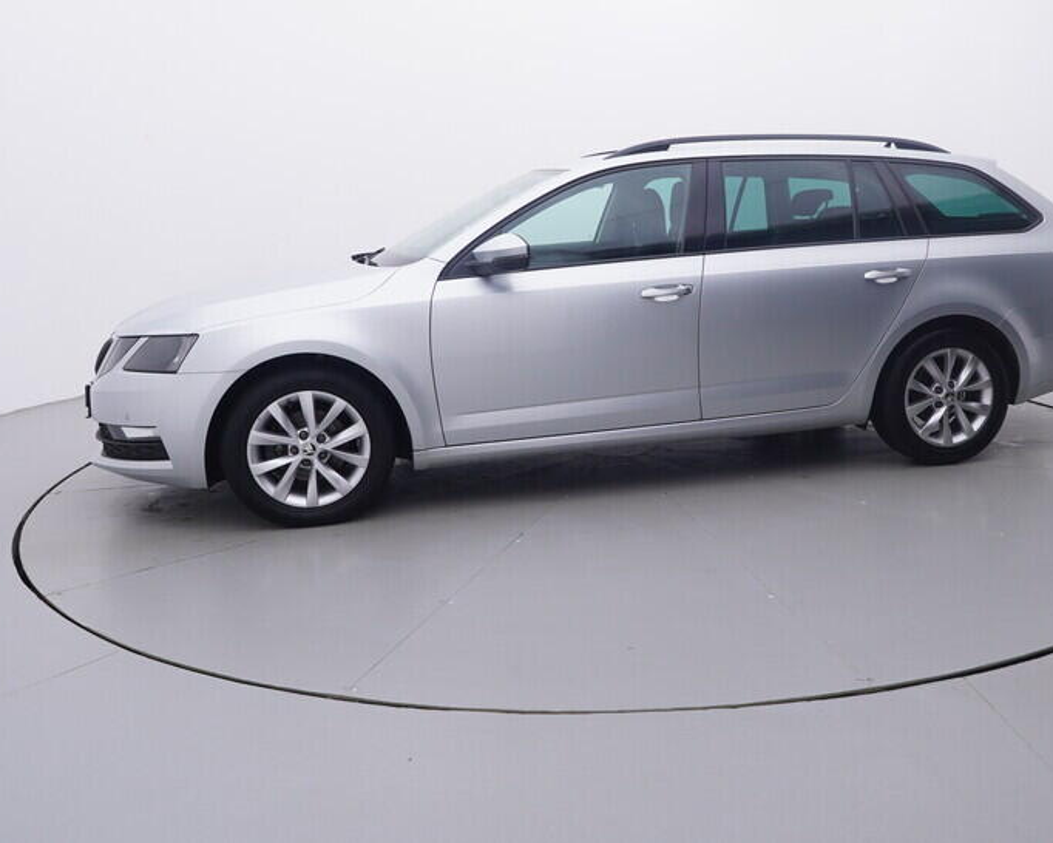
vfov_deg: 45.8
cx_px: 618
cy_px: 317
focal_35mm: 32
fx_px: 988
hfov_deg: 55.8
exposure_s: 1/80
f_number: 5
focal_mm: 15
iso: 200
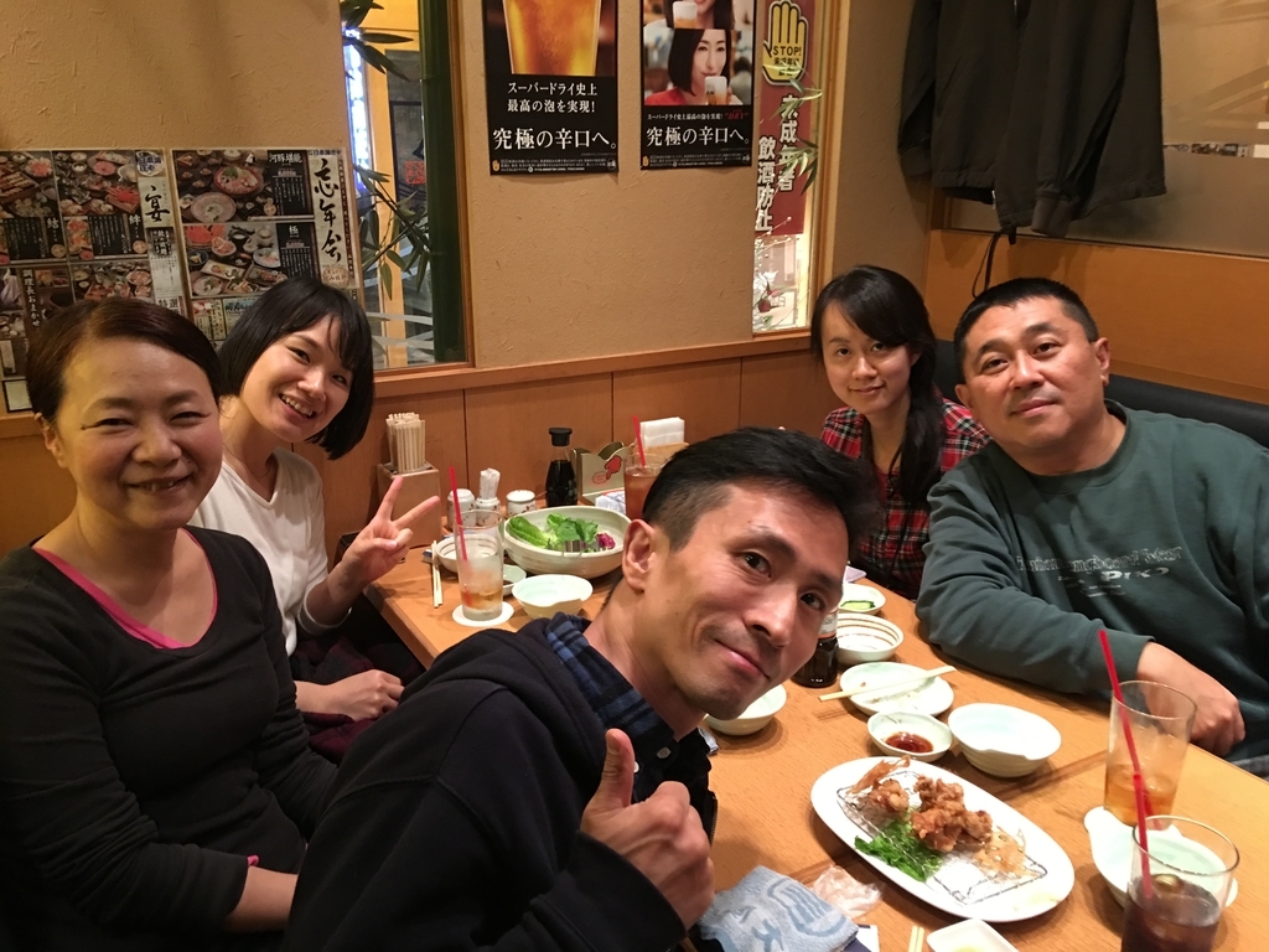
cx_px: 634
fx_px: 1063
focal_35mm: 29
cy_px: 476
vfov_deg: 48.2
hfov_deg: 61.7
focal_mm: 4.15
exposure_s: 1/4
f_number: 2.2
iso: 100
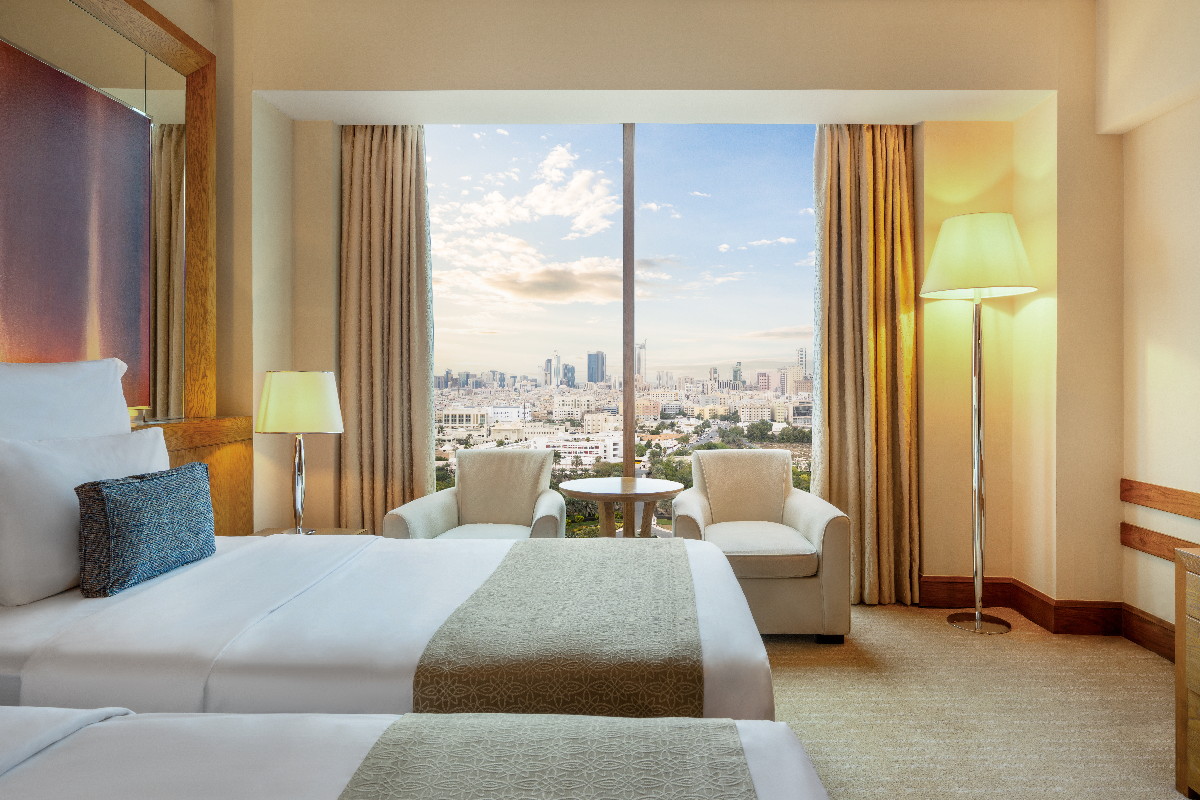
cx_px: 640
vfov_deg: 57.2
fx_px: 733
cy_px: 378
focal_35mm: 22
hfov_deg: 78.5
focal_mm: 20
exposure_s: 1
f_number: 11
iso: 100
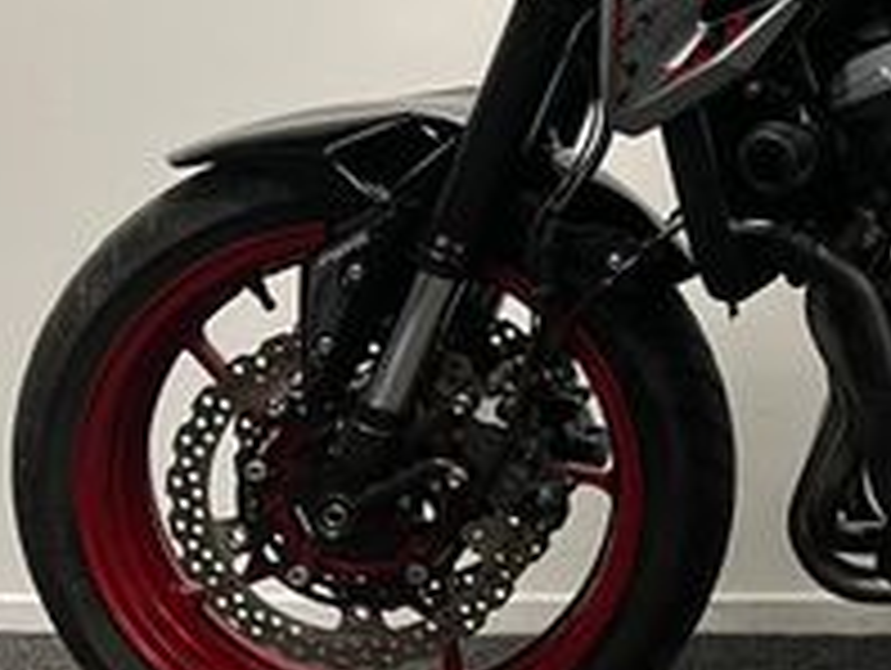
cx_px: 1260
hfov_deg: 20.5
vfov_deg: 17.5
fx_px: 2165
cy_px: 135
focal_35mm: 84
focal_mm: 5.1
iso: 100
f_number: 1.6
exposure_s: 1/50
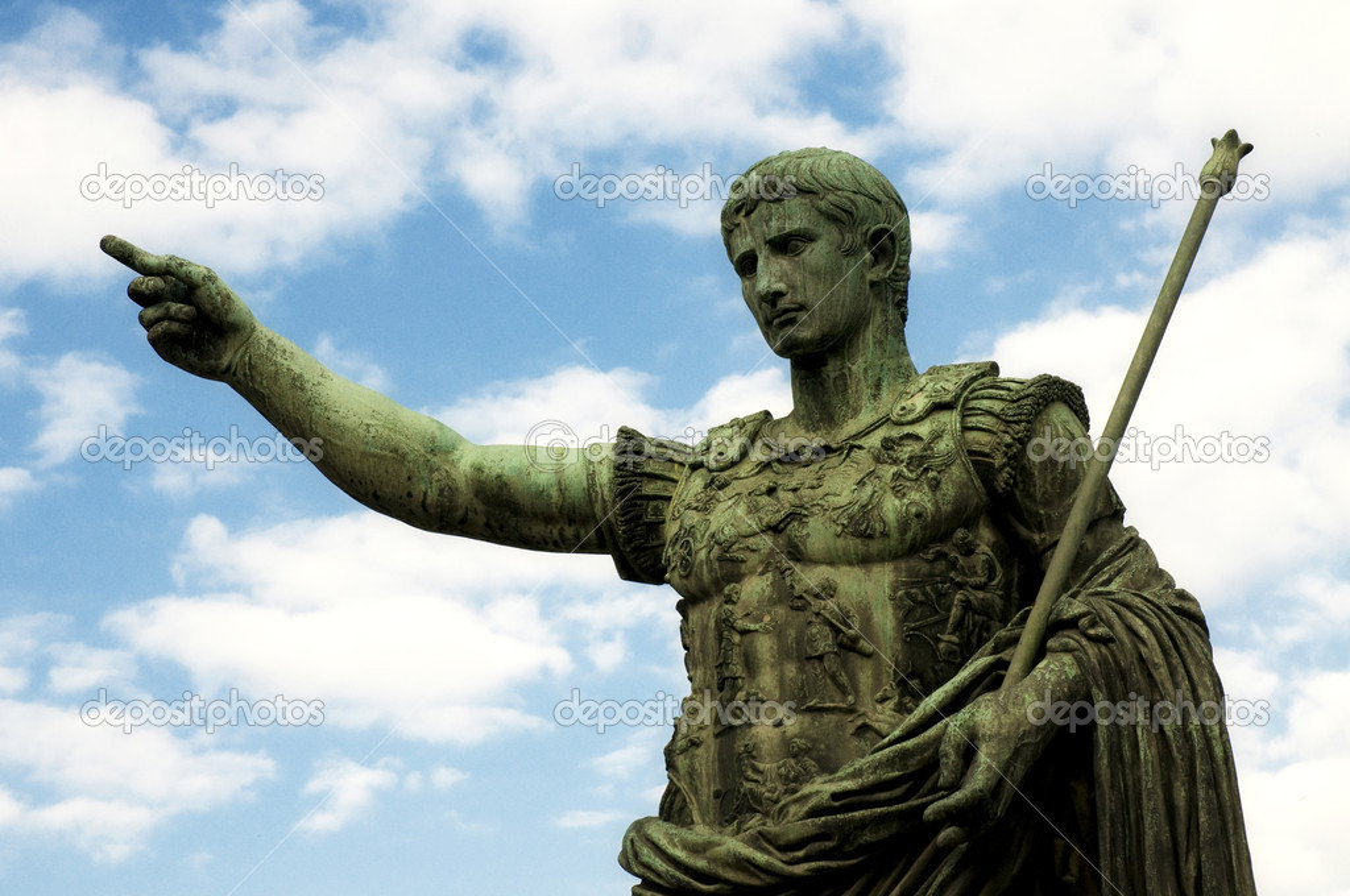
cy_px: 448
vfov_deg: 18.1
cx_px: 675
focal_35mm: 75
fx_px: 2809
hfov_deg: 27.0
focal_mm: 50
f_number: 9
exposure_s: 1/640
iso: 400
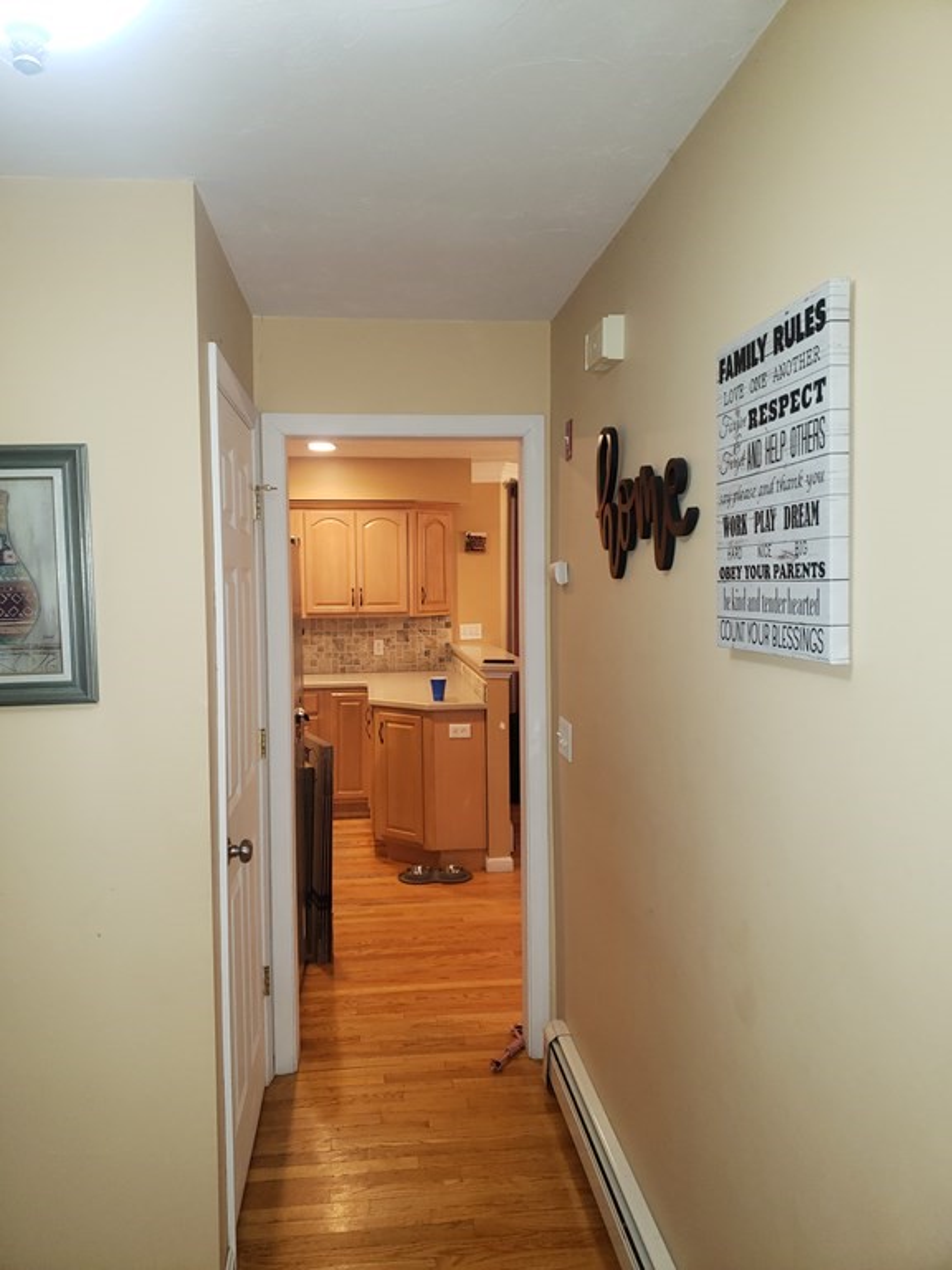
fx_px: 953
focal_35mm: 26
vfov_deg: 67.3
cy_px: 635
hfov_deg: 53.1
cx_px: 476
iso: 125
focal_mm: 4.3
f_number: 1.5
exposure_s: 1/20
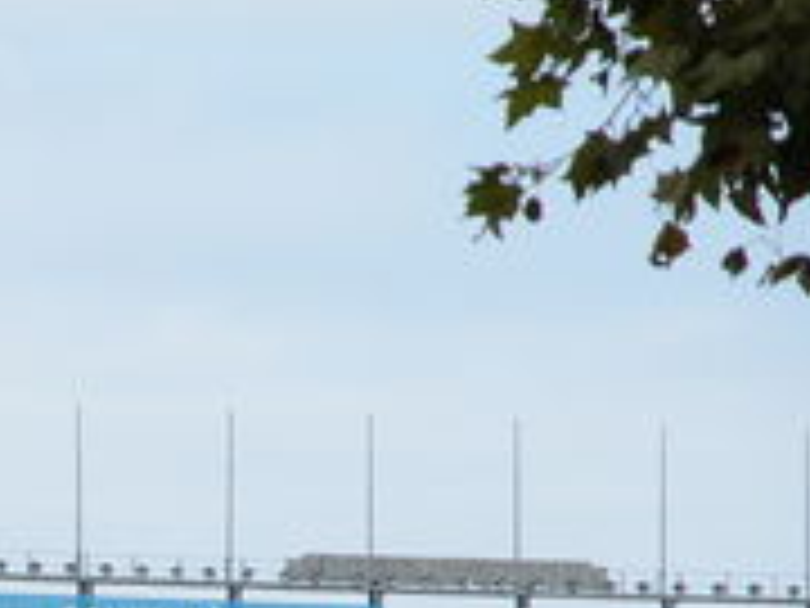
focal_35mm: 622
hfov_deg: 3.2
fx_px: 14555
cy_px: 658
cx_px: -76
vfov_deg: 2.4
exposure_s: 1/308
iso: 100
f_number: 5.9
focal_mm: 71.2
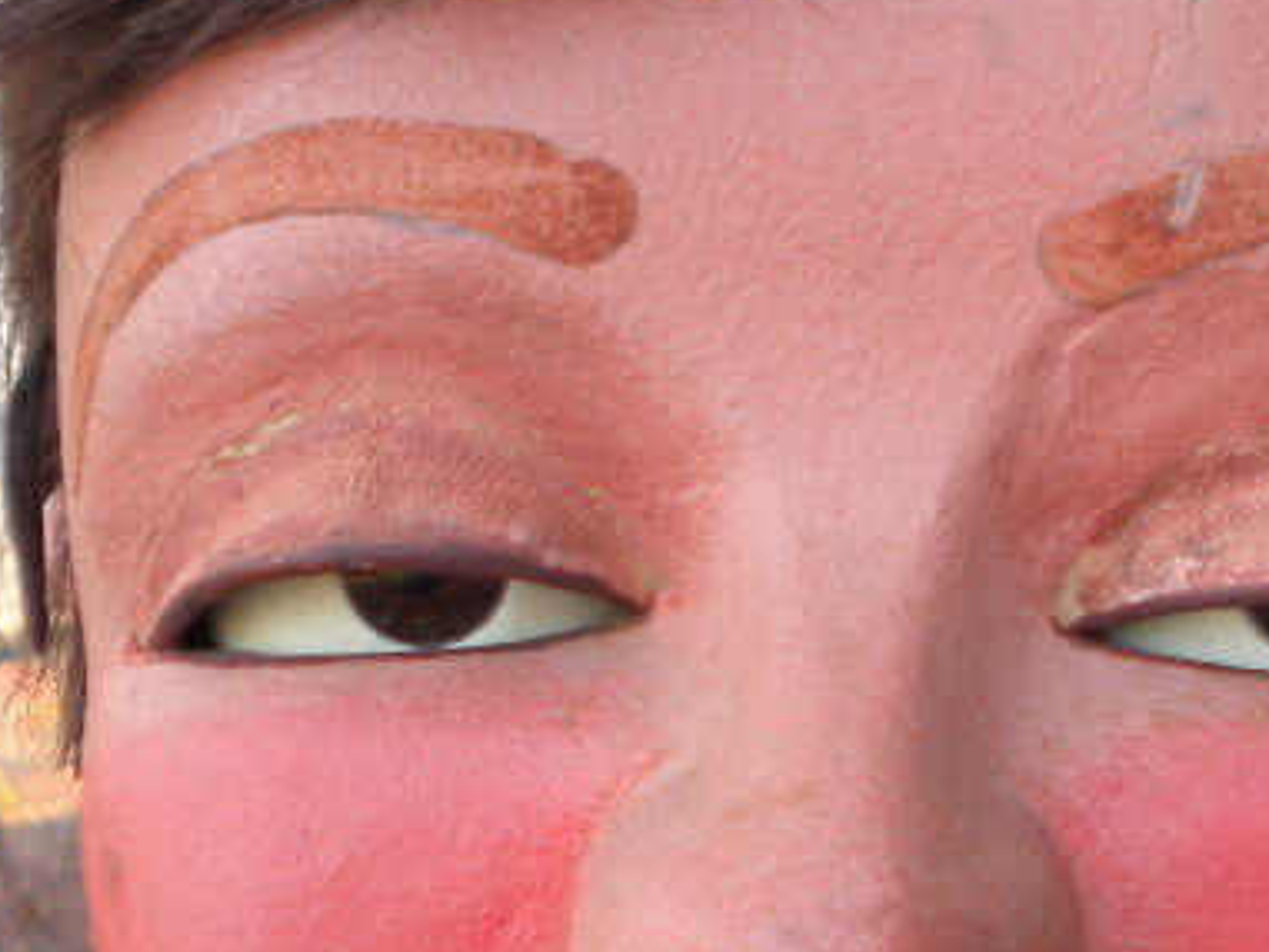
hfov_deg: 20.8
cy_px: 722
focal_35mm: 94
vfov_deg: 15.7
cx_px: 829
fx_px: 3447
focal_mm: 6.3
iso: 83
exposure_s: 1/56.1
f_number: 3.1
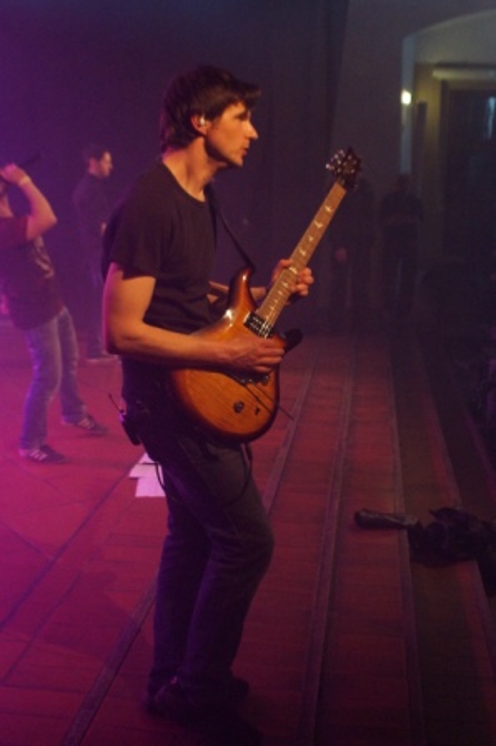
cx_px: 248
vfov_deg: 46.4
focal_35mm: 42
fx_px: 869
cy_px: 373
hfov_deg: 31.8
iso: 3200
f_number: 3.5
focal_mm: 28
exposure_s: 1/80
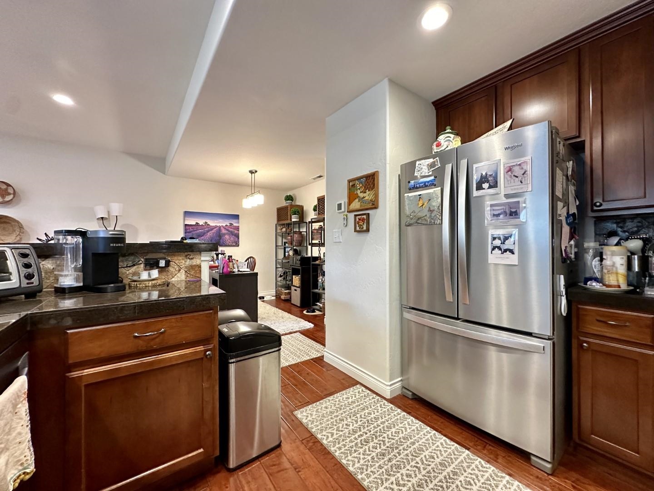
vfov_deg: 85.7
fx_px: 265
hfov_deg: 102.1
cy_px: 246
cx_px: 327
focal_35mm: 14
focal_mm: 2.22
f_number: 2.2
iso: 640
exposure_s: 1/60
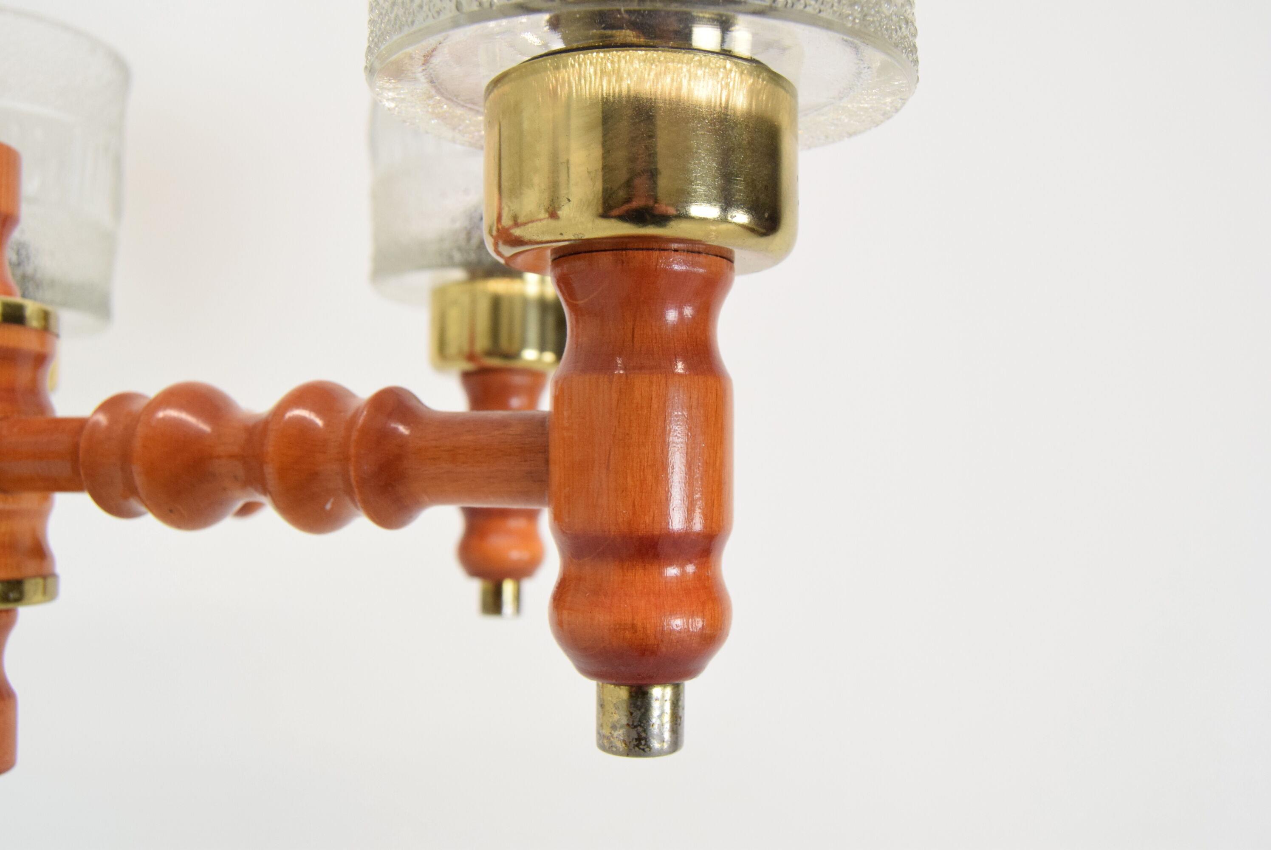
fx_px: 1219
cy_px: 425
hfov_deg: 55.1
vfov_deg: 38.4
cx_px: 636
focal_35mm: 34
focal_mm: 23
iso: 1600
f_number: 6.3
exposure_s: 1/160
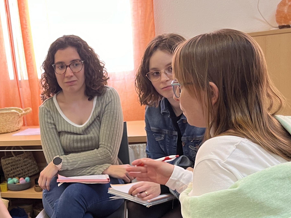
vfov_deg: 24.7
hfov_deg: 32.0
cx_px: 42
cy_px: 187
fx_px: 488
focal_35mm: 58
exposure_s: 1/50
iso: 100
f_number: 1.6
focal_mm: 5.1
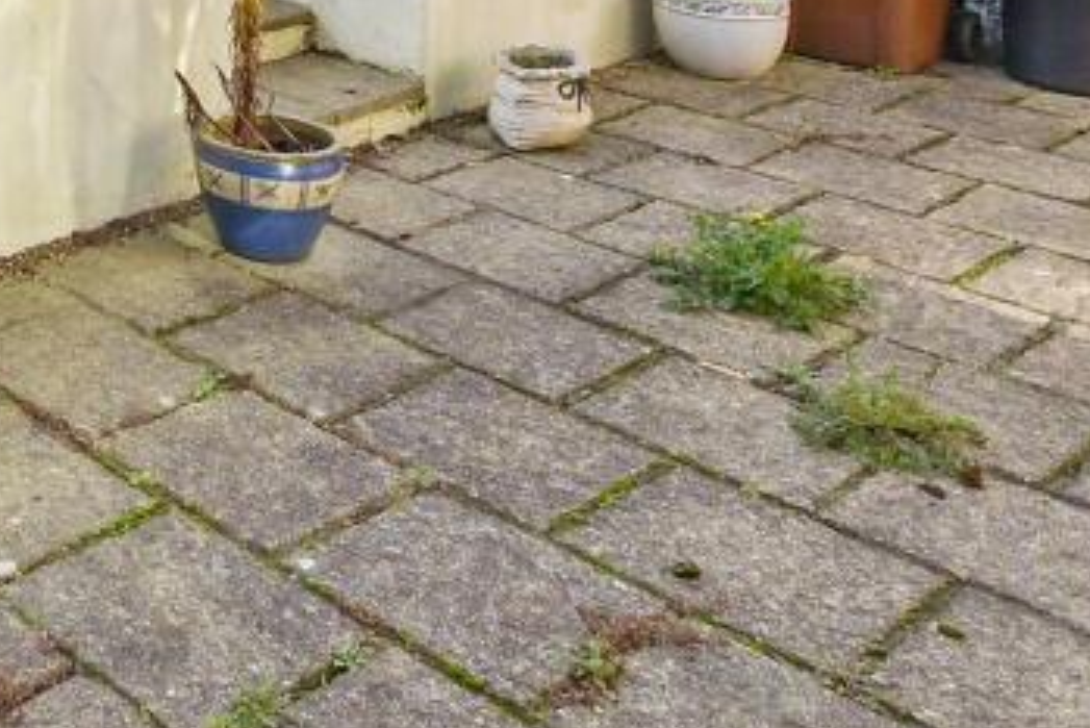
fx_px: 1333
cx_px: -250
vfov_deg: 24.7
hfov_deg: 34.5
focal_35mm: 44
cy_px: -317
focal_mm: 10
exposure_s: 1/400
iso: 320
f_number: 8
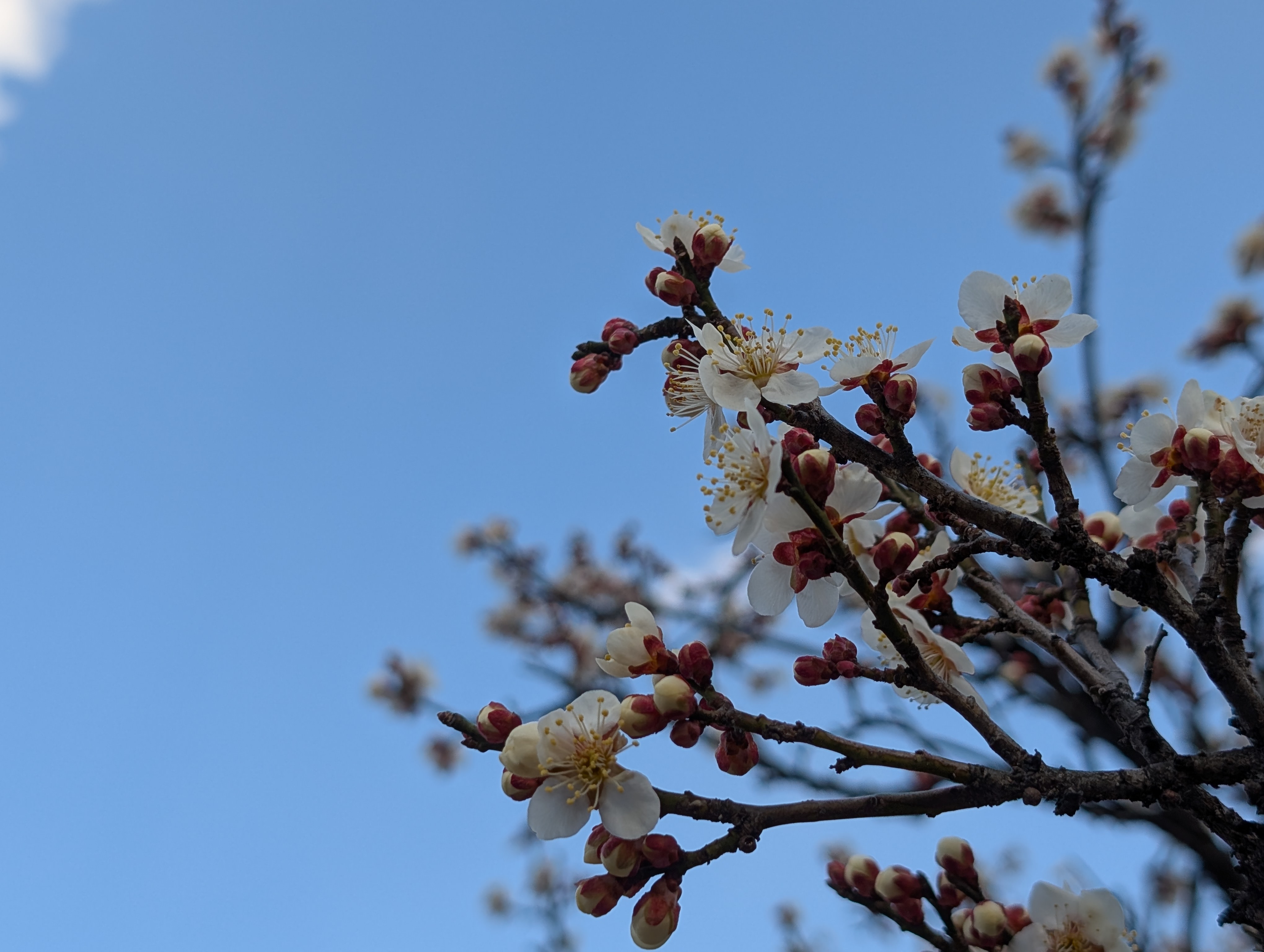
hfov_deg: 38.9
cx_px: 632
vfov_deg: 29.7
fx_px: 1792
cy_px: 476
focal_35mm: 49
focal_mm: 6.9
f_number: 1.68
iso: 21
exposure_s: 1/271
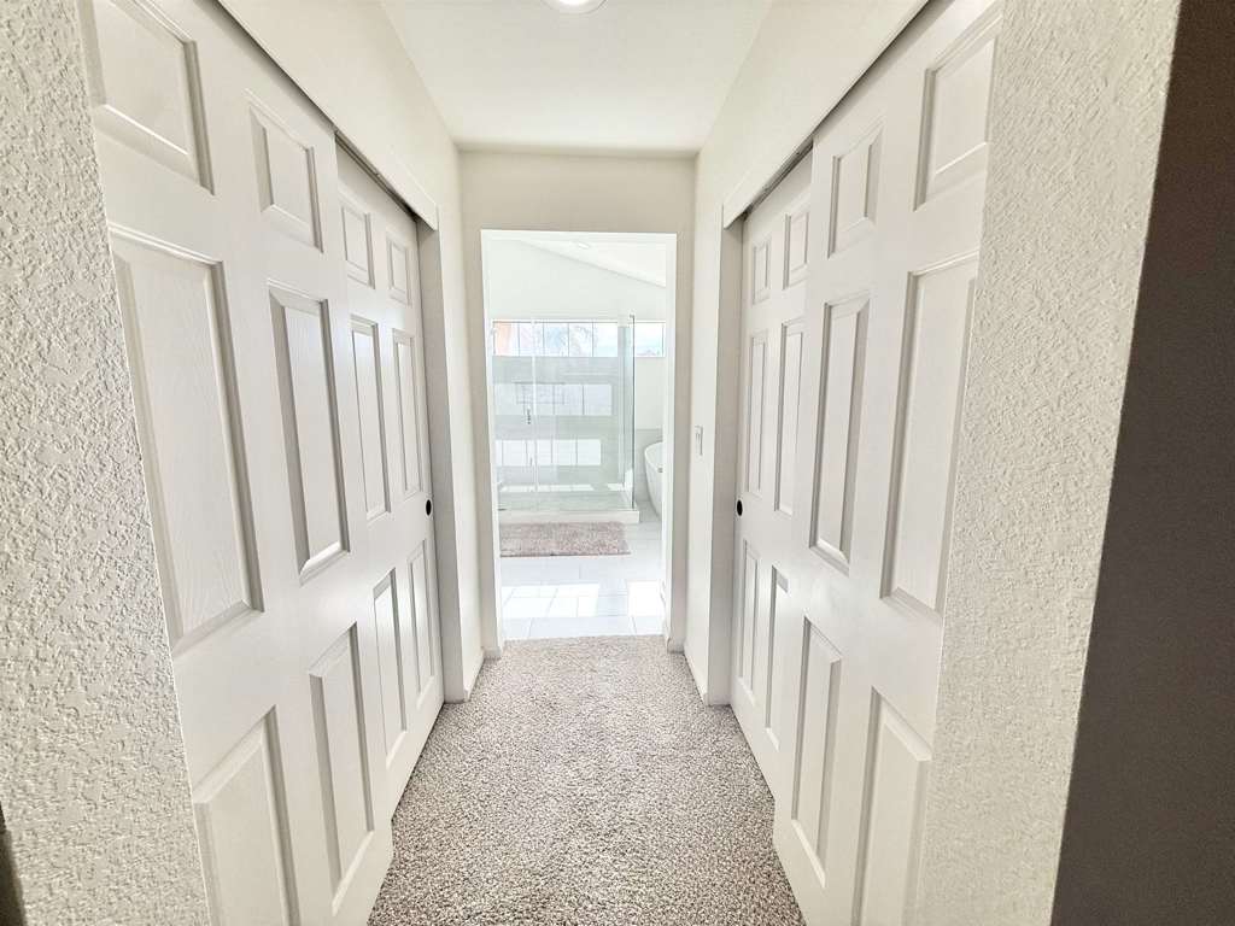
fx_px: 499
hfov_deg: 102.1
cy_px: 463
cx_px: 618
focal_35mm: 14
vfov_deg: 85.7
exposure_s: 1/297
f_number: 2.2
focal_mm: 2.22
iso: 50
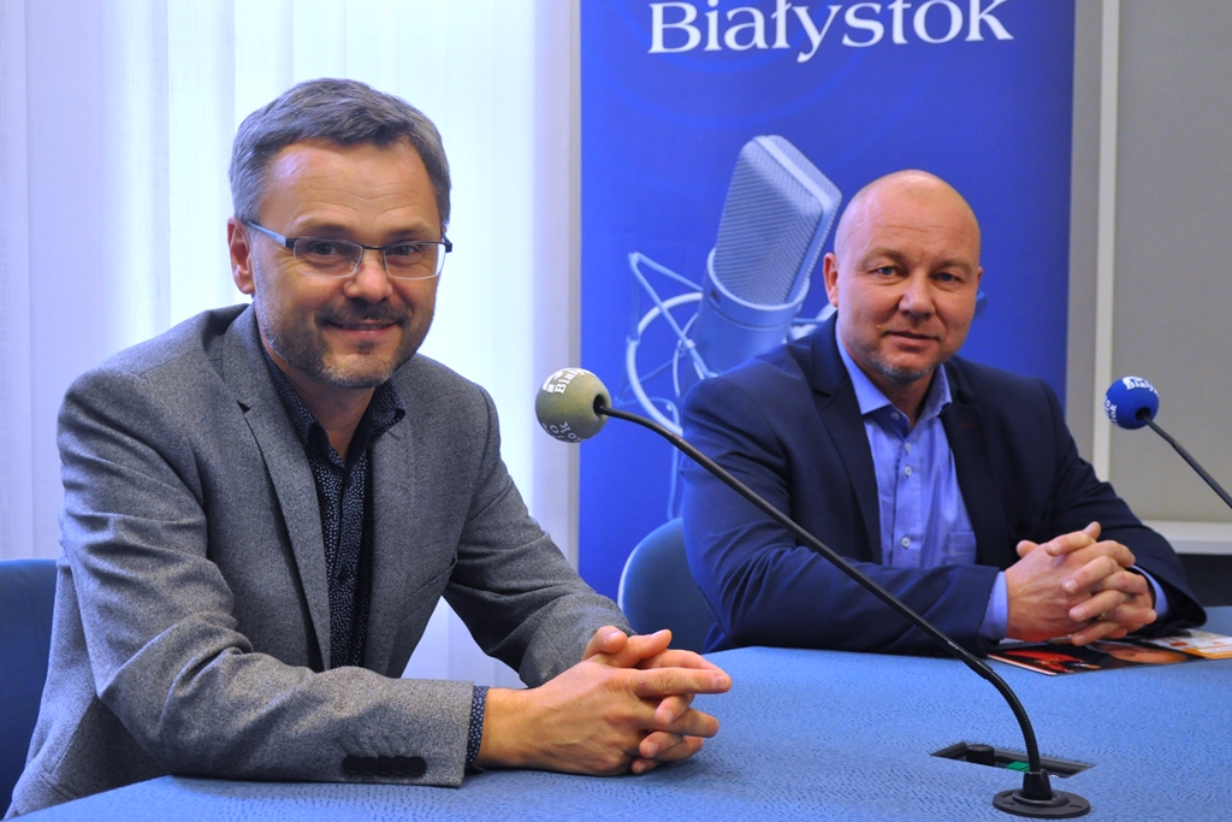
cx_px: 616
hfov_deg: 46.4
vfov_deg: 31.9
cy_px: 411
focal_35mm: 42
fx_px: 1437
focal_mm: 28
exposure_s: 1/45
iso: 800
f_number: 4
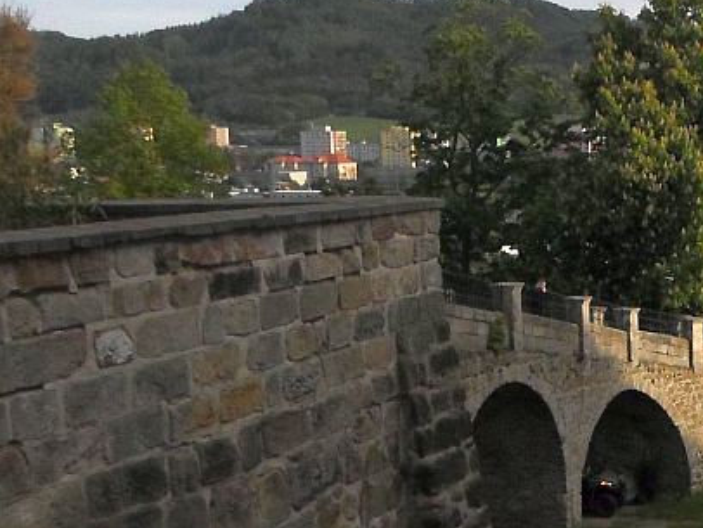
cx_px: 774
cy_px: 377
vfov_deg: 23.1
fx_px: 1280
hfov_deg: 28.0
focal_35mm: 63
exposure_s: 1/500
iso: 240
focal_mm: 4.5
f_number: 9.2
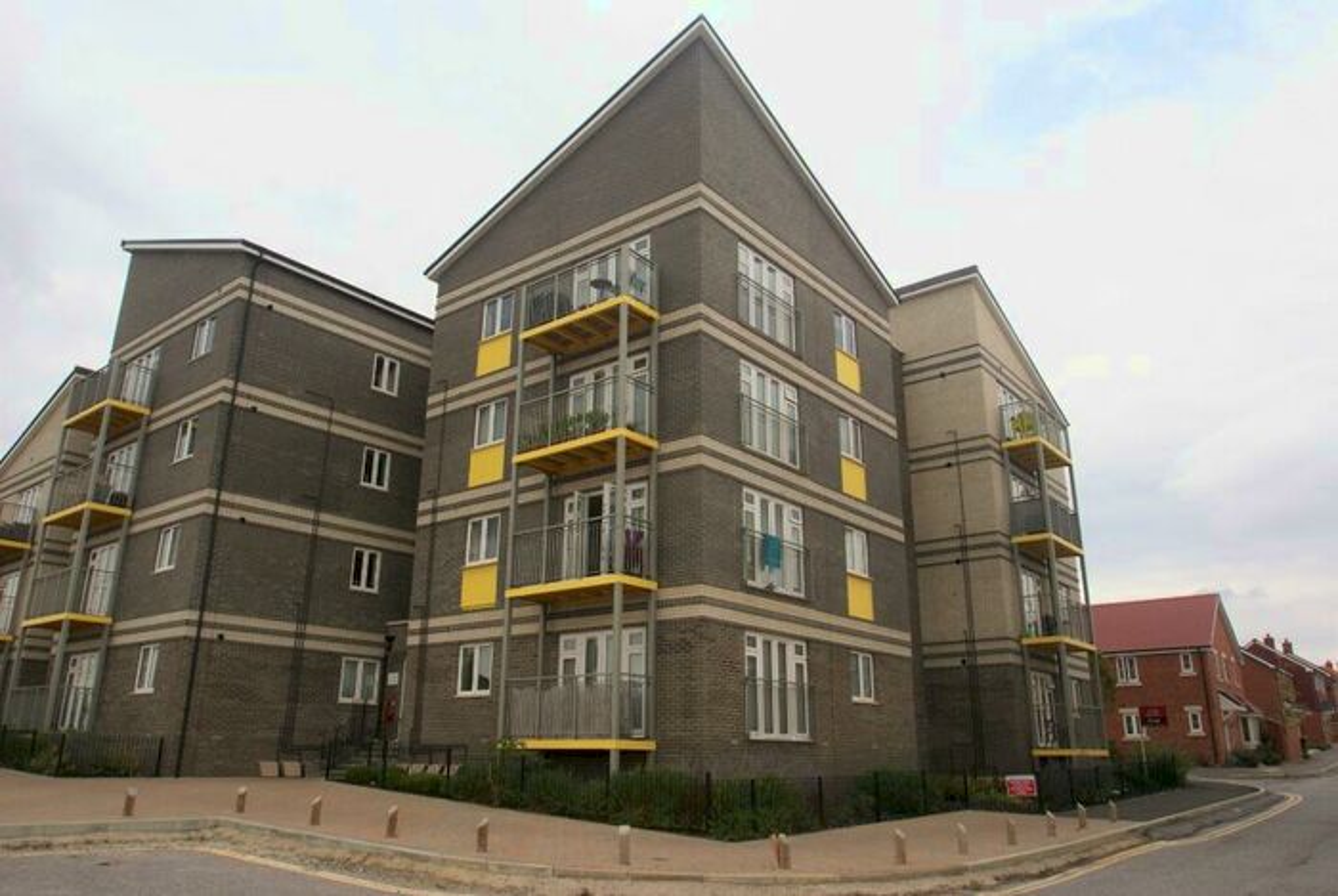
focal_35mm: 26
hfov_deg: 70.4
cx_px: 669
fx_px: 949
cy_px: 448
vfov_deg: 50.6
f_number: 10
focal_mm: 17
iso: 100
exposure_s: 1/100
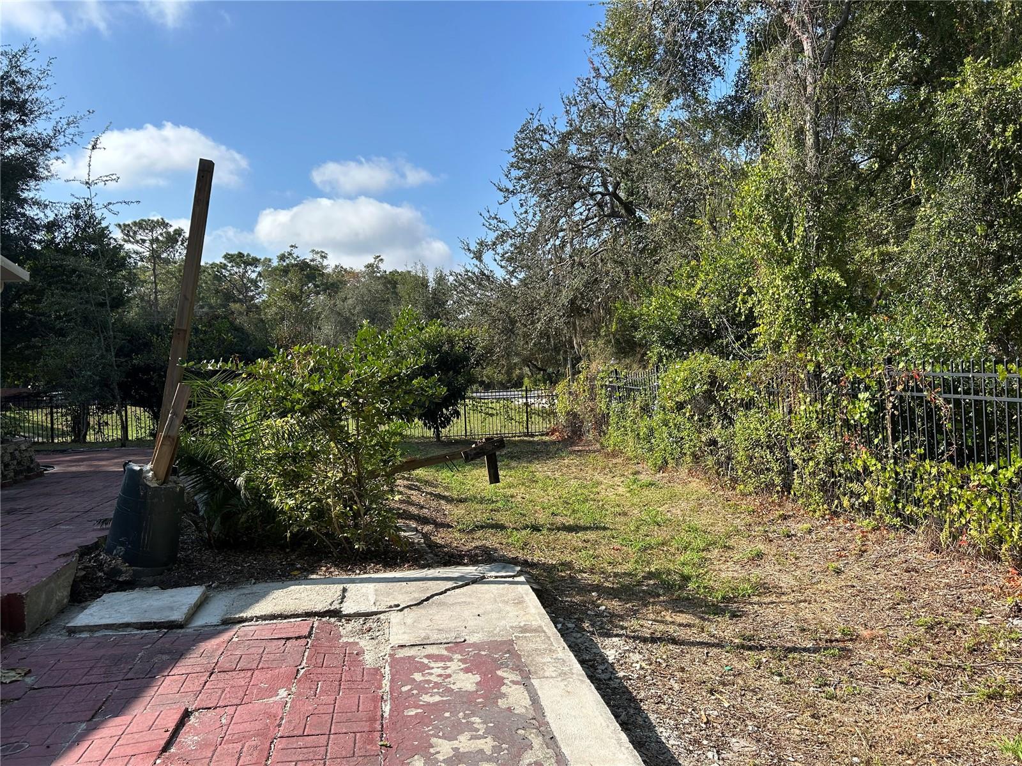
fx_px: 768
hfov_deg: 67.3
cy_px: 383
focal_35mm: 26
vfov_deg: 53.1
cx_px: 511
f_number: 1.5
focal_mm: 5.7
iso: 50
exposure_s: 1/3077
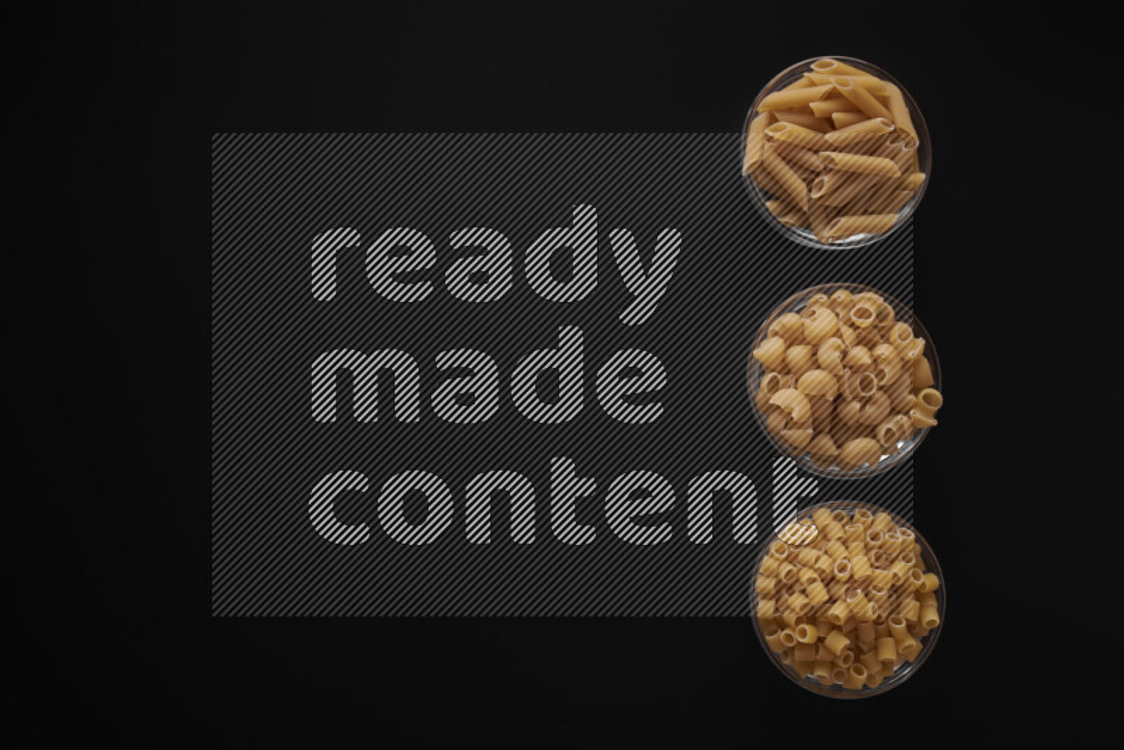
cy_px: 375
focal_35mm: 50
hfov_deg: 39.6
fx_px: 1562
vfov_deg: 27.0
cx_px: 562
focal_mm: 50
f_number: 8
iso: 100
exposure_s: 1/100
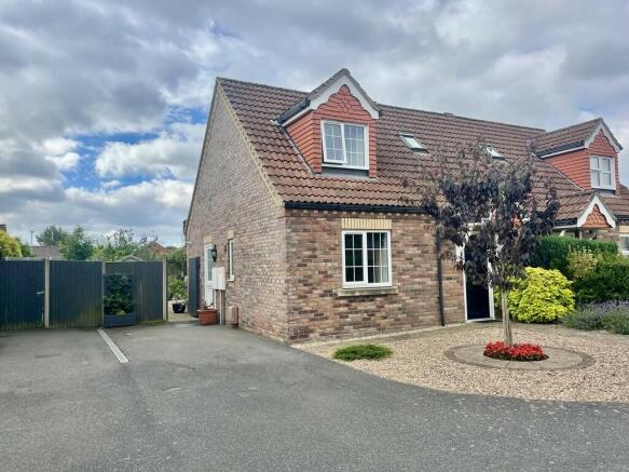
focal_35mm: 26
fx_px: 472
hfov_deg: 67.3
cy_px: 236
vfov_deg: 53.0
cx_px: 314
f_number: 1.6
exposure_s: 1/3509
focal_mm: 4.2
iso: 32
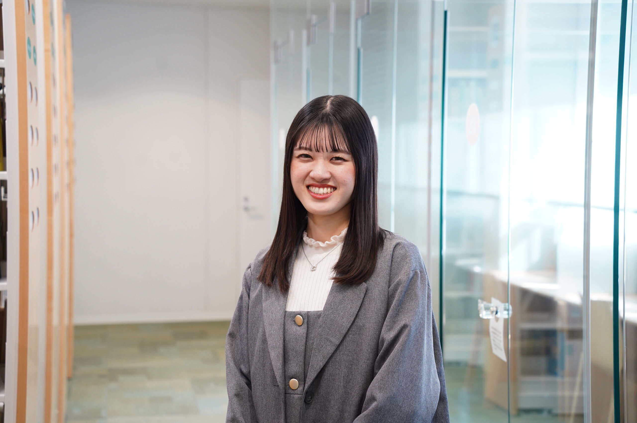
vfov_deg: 21.2
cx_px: 318
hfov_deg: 31.4
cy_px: 212
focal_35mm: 64
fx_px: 1131
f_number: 4
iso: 1600
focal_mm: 64
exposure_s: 1/80
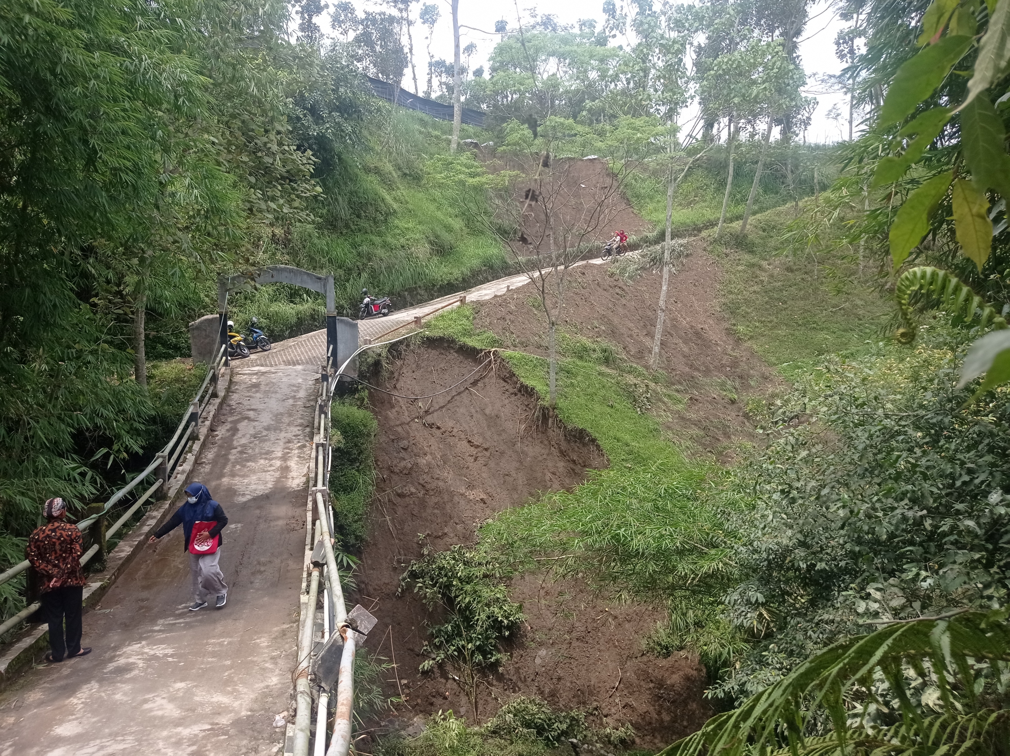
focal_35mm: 28
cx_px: 505
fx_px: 816
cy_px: 378
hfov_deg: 63.5
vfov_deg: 49.7
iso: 104
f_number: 1.79
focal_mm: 4.74
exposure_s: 1/1314
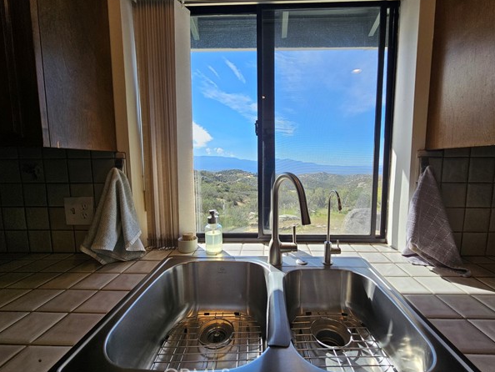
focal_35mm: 14
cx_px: 257
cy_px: 188
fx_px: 200
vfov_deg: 85.7
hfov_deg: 102.0
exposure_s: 1/479
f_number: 2.2
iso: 50
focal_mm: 2.2
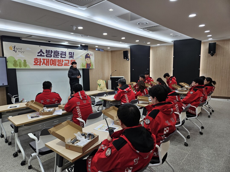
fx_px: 153
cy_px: 86
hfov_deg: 73.9
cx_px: 115
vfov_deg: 58.9
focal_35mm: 23
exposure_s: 1/120
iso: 50
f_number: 1.8
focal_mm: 5.4
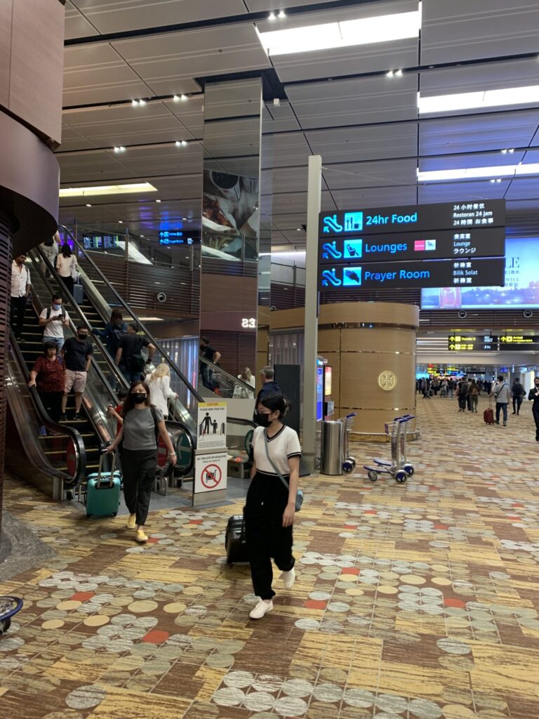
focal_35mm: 26
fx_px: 540
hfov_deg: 53.1
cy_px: 360
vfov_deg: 67.3
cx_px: 270
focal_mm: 4.25
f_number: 1.8
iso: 160
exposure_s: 1/50
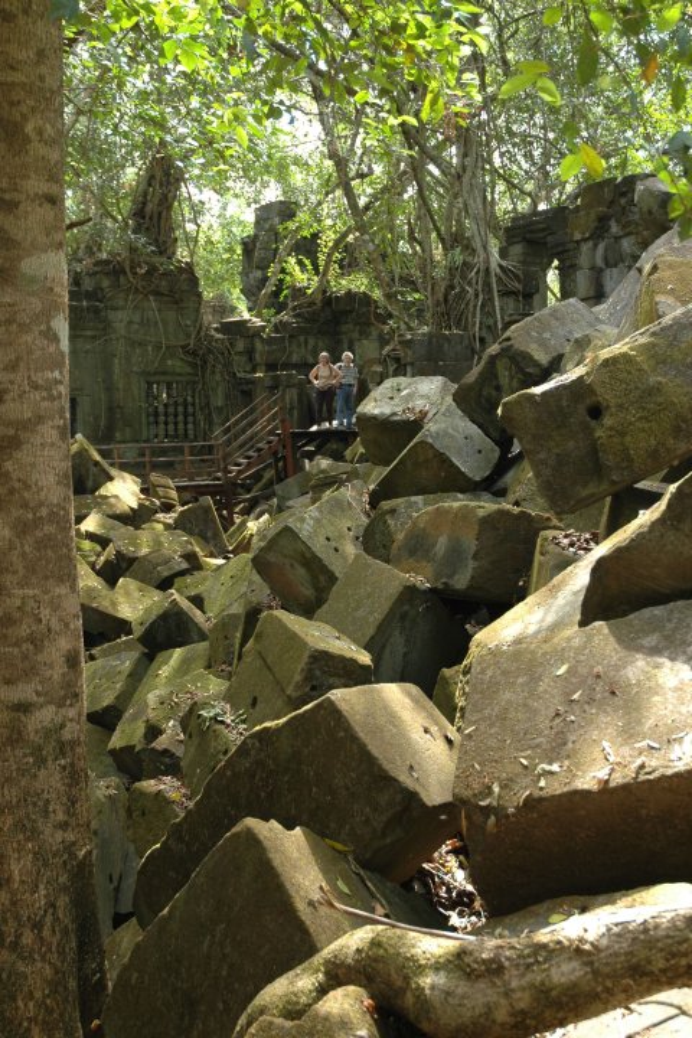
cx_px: 346
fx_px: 1341
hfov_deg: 28.9
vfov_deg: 42.3
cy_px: 519
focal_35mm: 46
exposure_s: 1/60
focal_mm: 31
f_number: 4
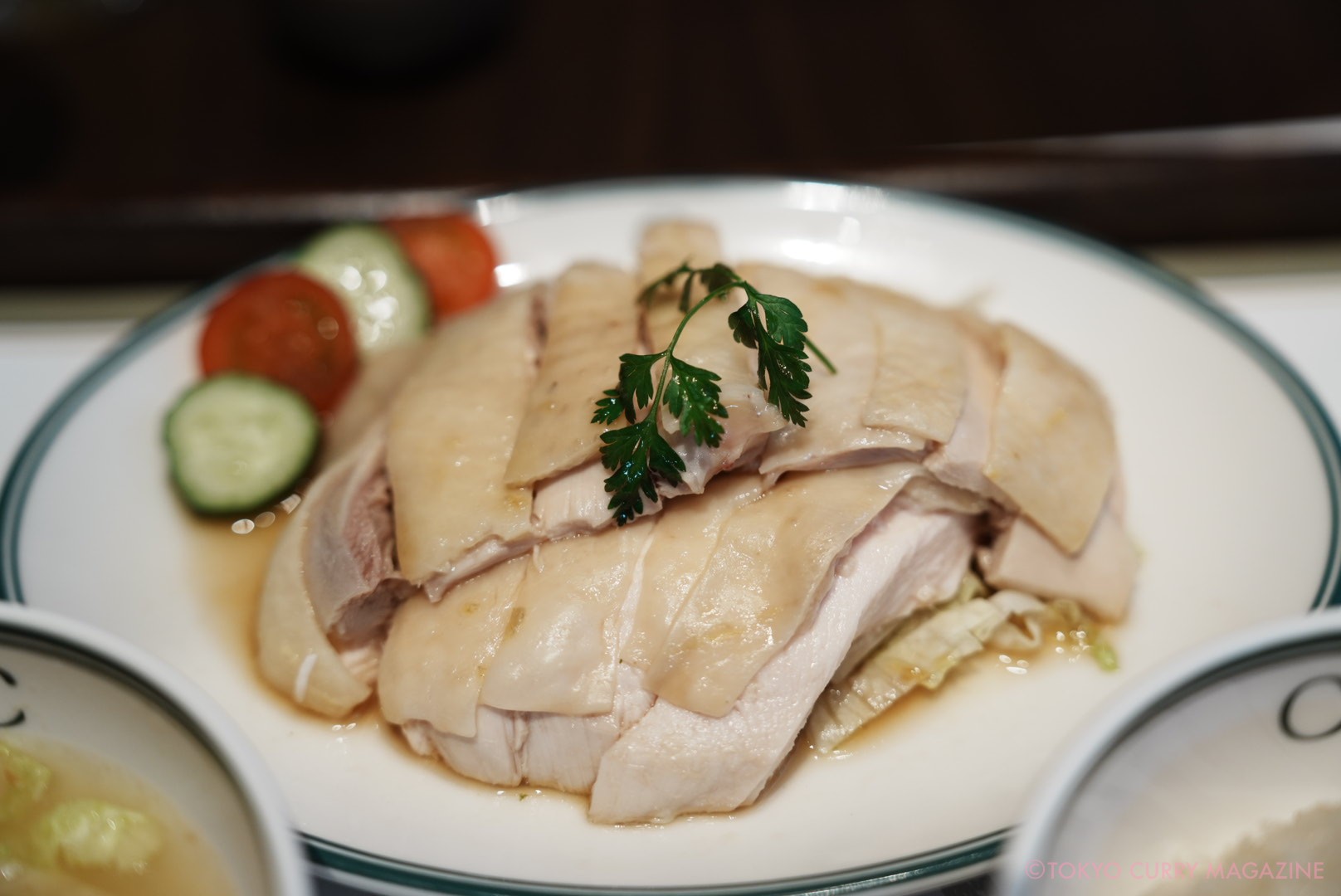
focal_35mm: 45
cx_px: 670
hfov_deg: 43.6
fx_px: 1677
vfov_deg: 29.9
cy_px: 448
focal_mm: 45
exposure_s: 1/500
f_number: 2.8
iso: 400
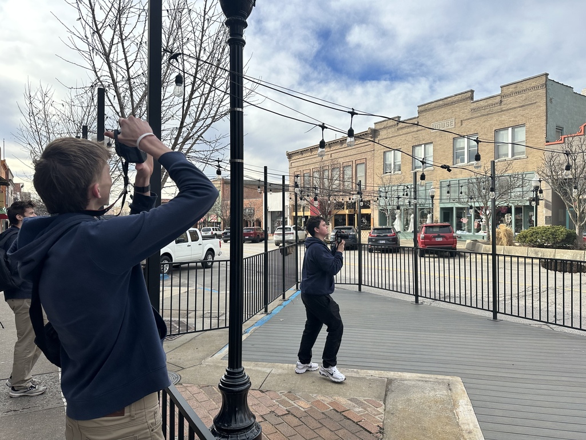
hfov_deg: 71.6
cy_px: 220
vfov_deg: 56.8
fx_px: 406
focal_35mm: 24
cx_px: 293
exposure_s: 1/2410
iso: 80
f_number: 1.78
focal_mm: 6.86
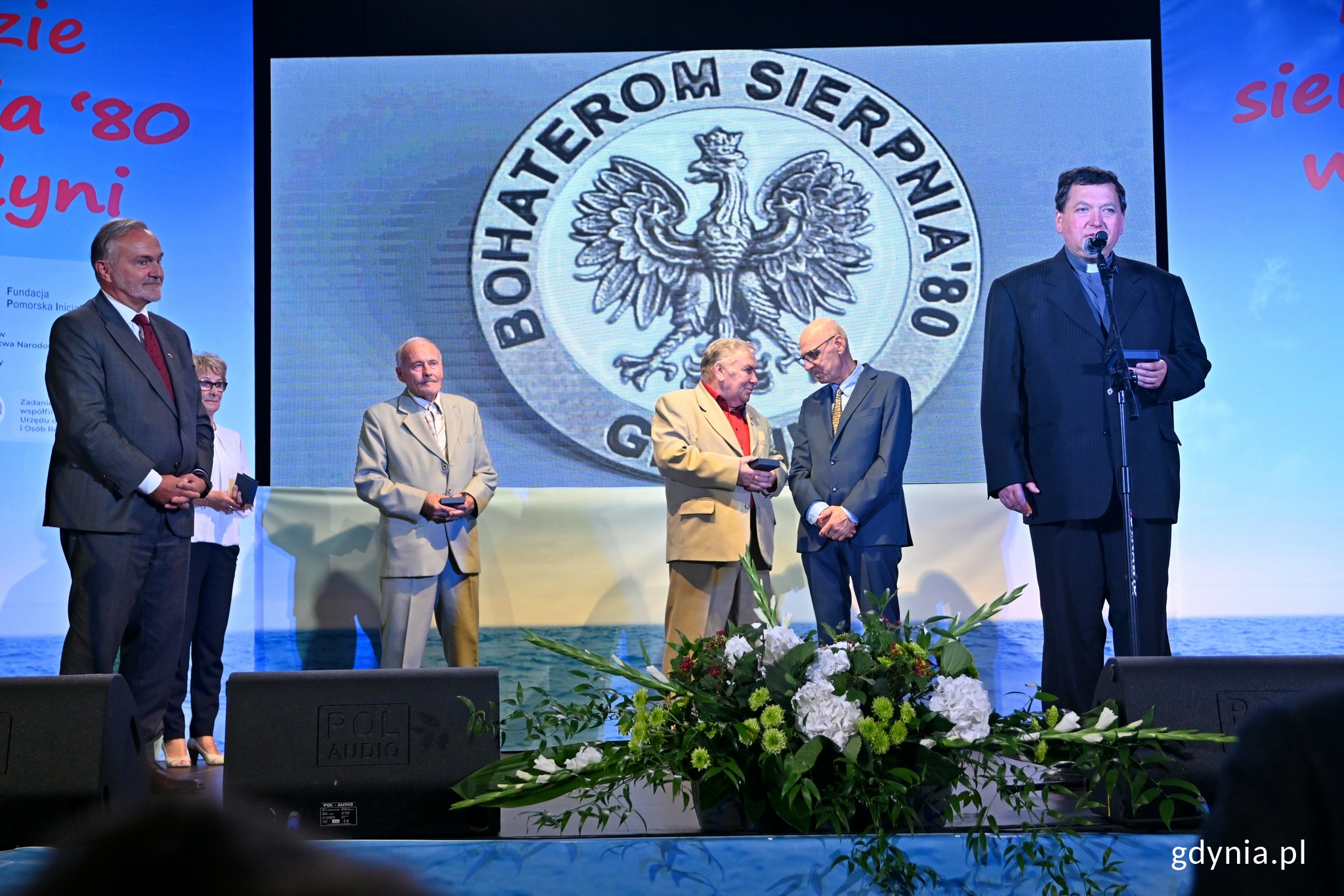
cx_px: 672
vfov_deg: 23.8
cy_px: 448
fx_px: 2128
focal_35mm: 57
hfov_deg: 35.1
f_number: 3.5
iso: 720
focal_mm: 38
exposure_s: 1/125
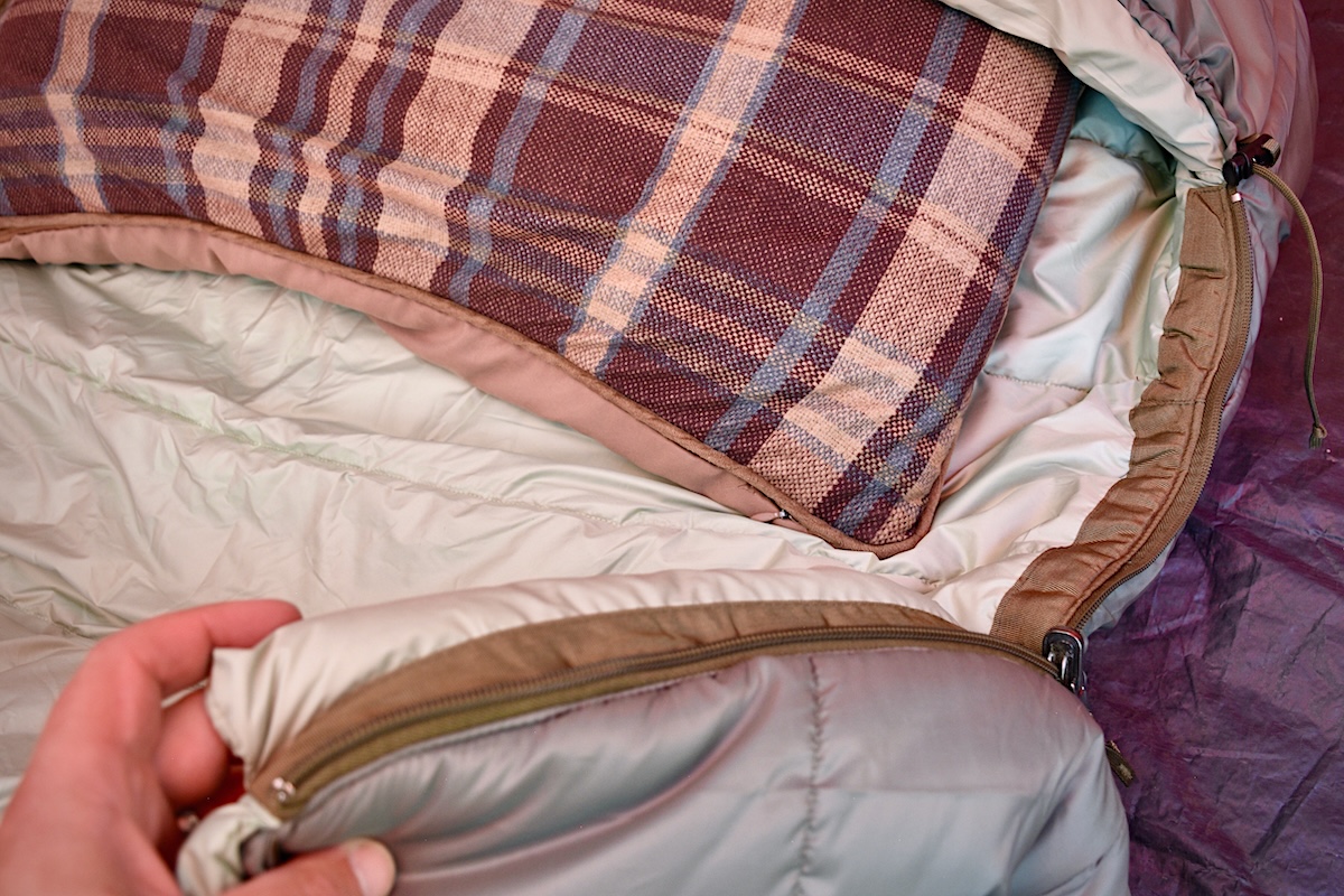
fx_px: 1008
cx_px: 672
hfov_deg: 67.4
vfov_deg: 47.9
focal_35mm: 27
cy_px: 448
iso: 400
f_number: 4
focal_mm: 18
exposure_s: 1/60
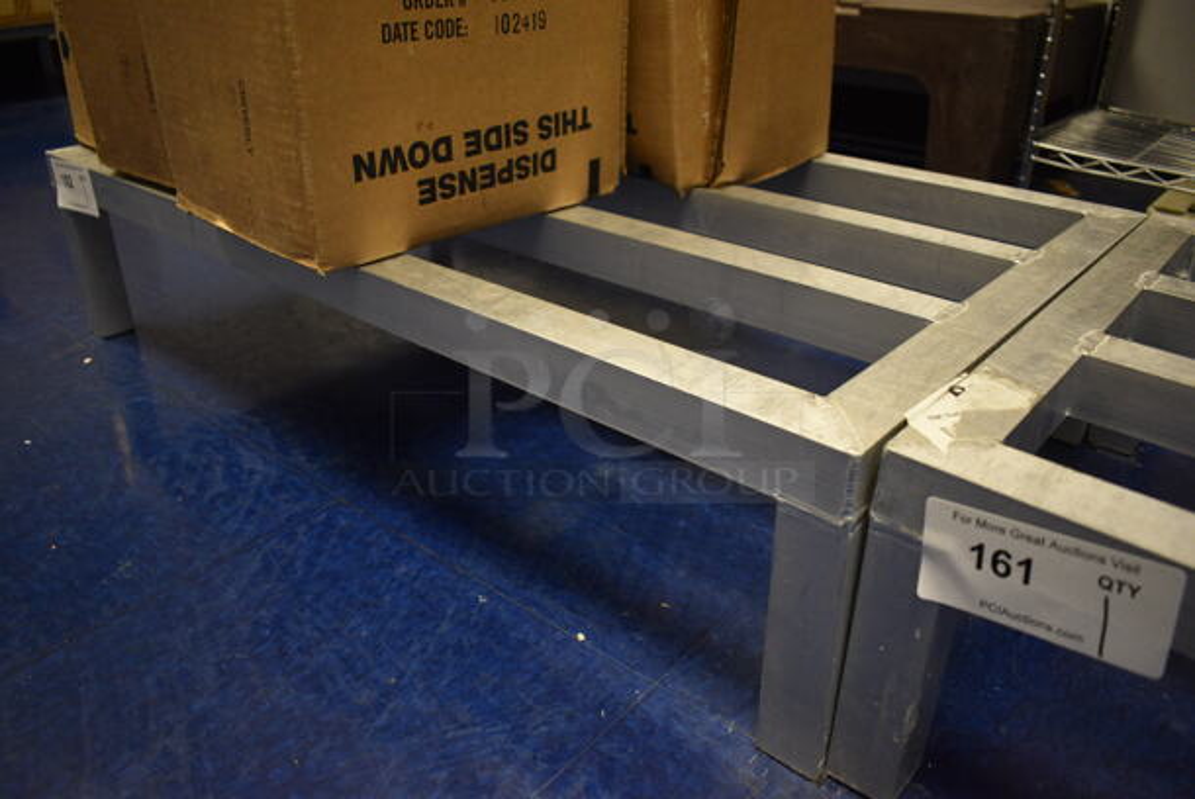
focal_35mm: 27
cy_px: 400
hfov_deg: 67.3
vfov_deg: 48.0
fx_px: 897
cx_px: 598
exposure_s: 1/125
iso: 1250
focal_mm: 18
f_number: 3.5
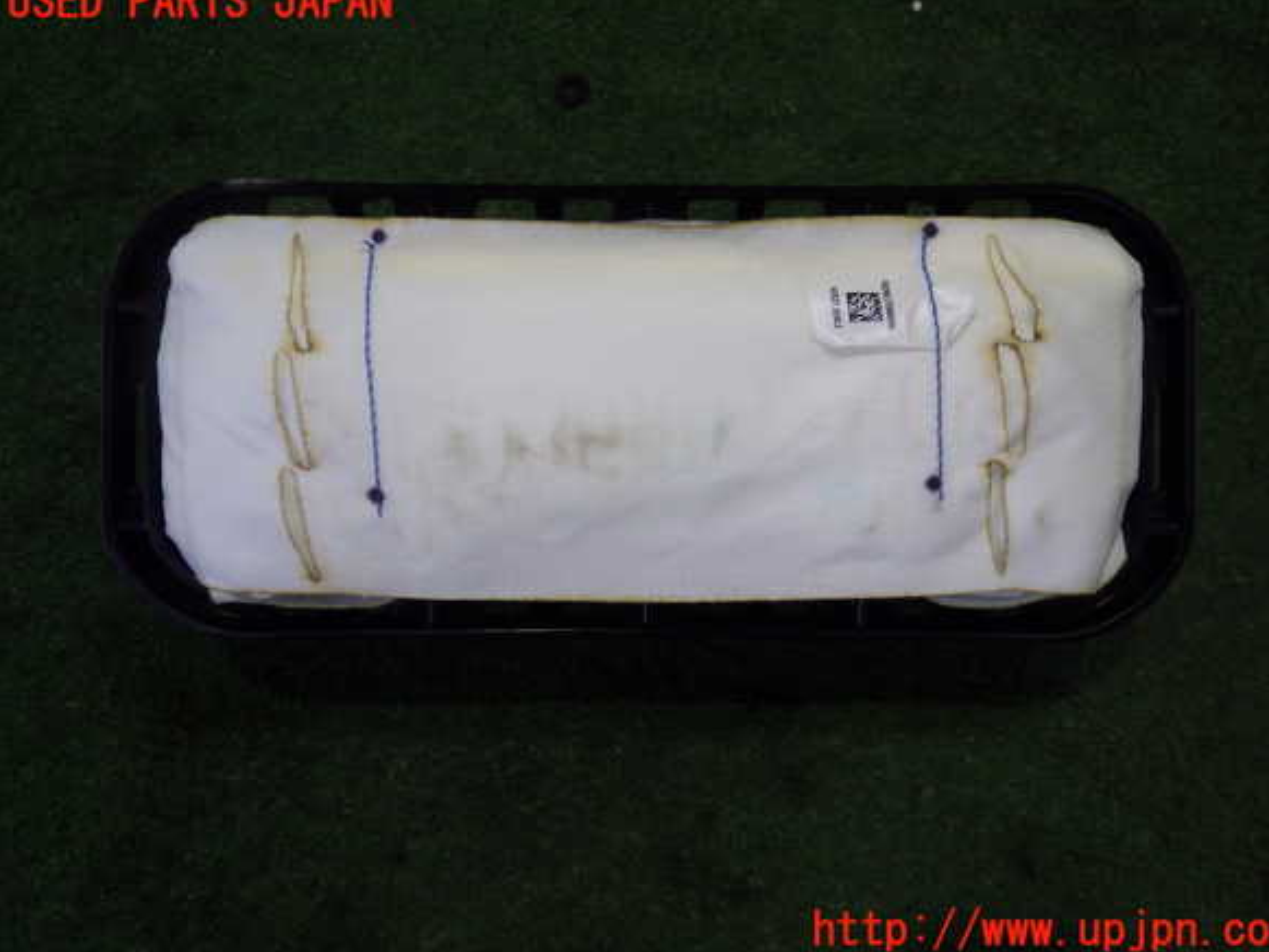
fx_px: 1173
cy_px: 467
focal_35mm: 32
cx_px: 651
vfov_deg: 44.2
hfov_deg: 56.8
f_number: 2.3
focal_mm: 5.5
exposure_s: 1/80
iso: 400
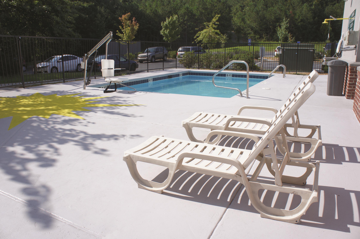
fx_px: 285
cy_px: 120
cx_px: 180
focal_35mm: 28
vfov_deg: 45.6
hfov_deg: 64.6
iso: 200
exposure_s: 1/500
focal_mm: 19
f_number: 7.1
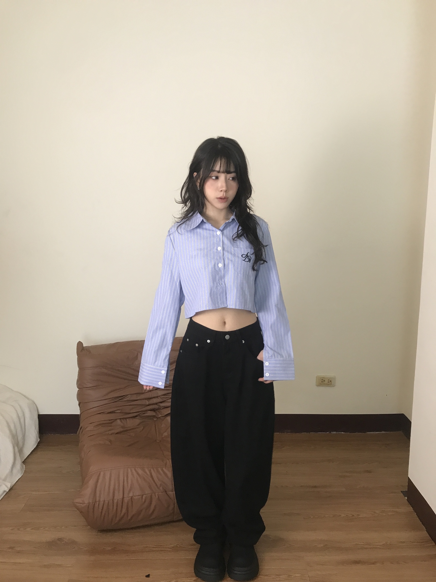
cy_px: 291
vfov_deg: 63.4
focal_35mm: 28
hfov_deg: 49.7
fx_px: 470
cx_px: 218
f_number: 1.8
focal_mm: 3.99
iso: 40
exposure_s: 1/24
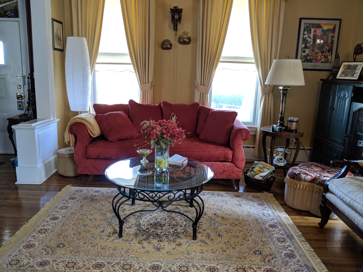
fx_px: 283
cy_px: 136
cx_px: 182
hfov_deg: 65.3
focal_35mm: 27
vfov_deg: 51.4
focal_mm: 4.44
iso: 235
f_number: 1.8
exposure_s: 1/120
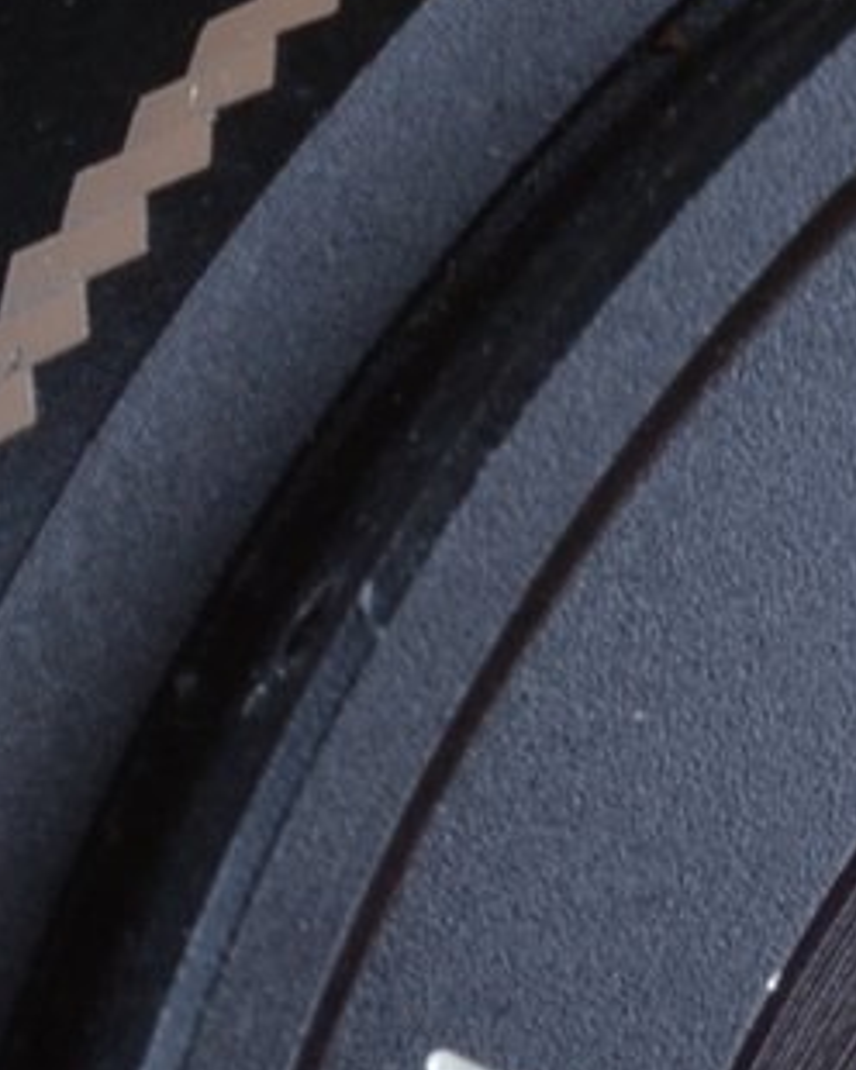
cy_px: 1885
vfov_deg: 3.1
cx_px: 1615
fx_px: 19887
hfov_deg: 2.5
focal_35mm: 628
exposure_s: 1/160
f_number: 18
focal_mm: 60
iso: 100
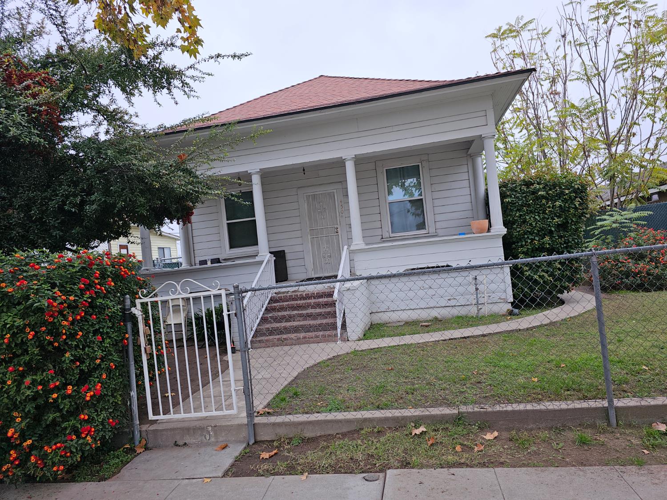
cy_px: 250
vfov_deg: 58.9
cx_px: 334
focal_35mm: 23
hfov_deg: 73.9
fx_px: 443
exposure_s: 1/120
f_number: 1.7
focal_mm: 6.3
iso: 16
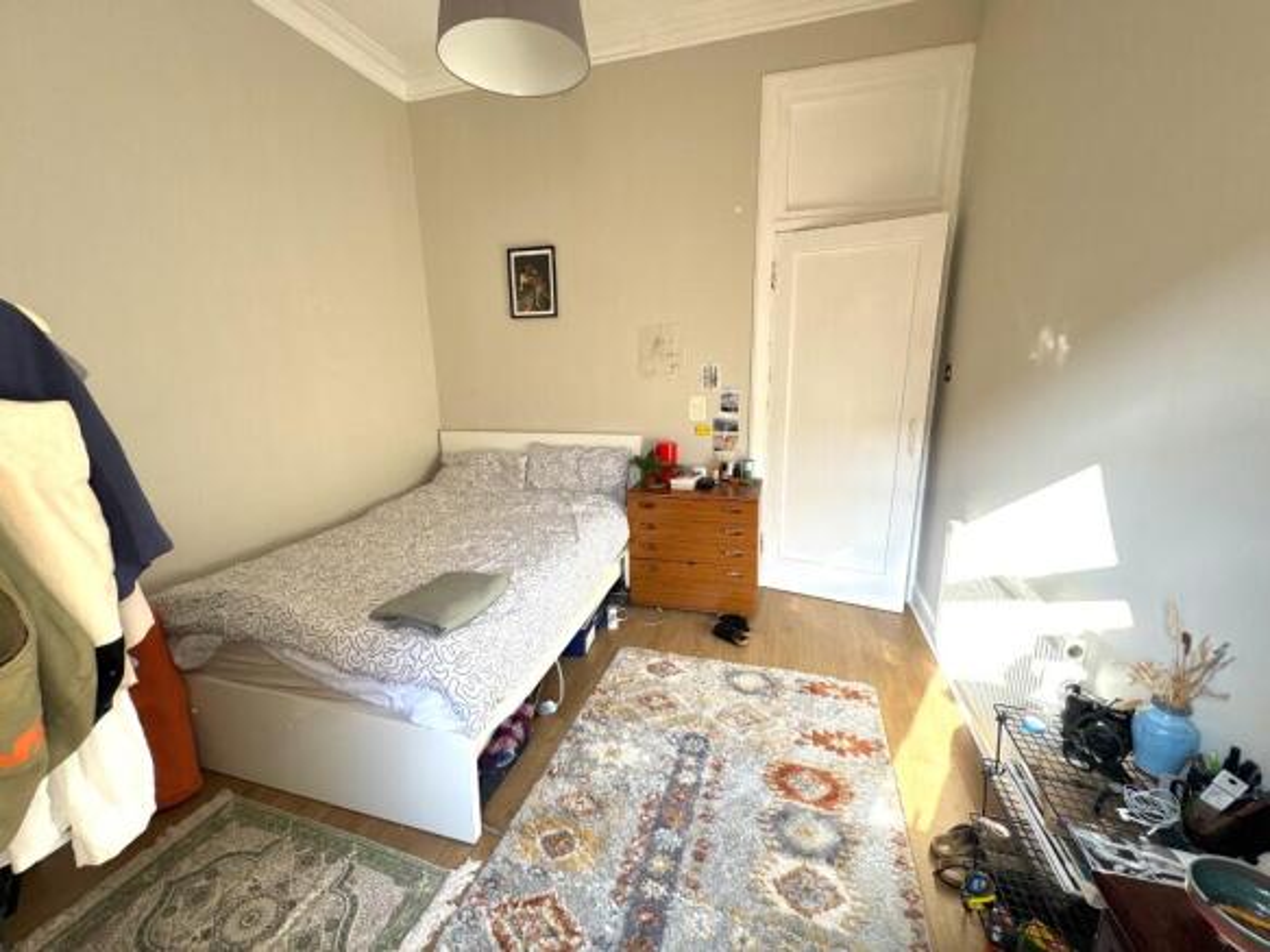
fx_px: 514
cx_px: 635
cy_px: 476
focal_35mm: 14
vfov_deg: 85.7
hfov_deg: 102.1
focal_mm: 2.22
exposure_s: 1/99
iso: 64
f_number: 2.2
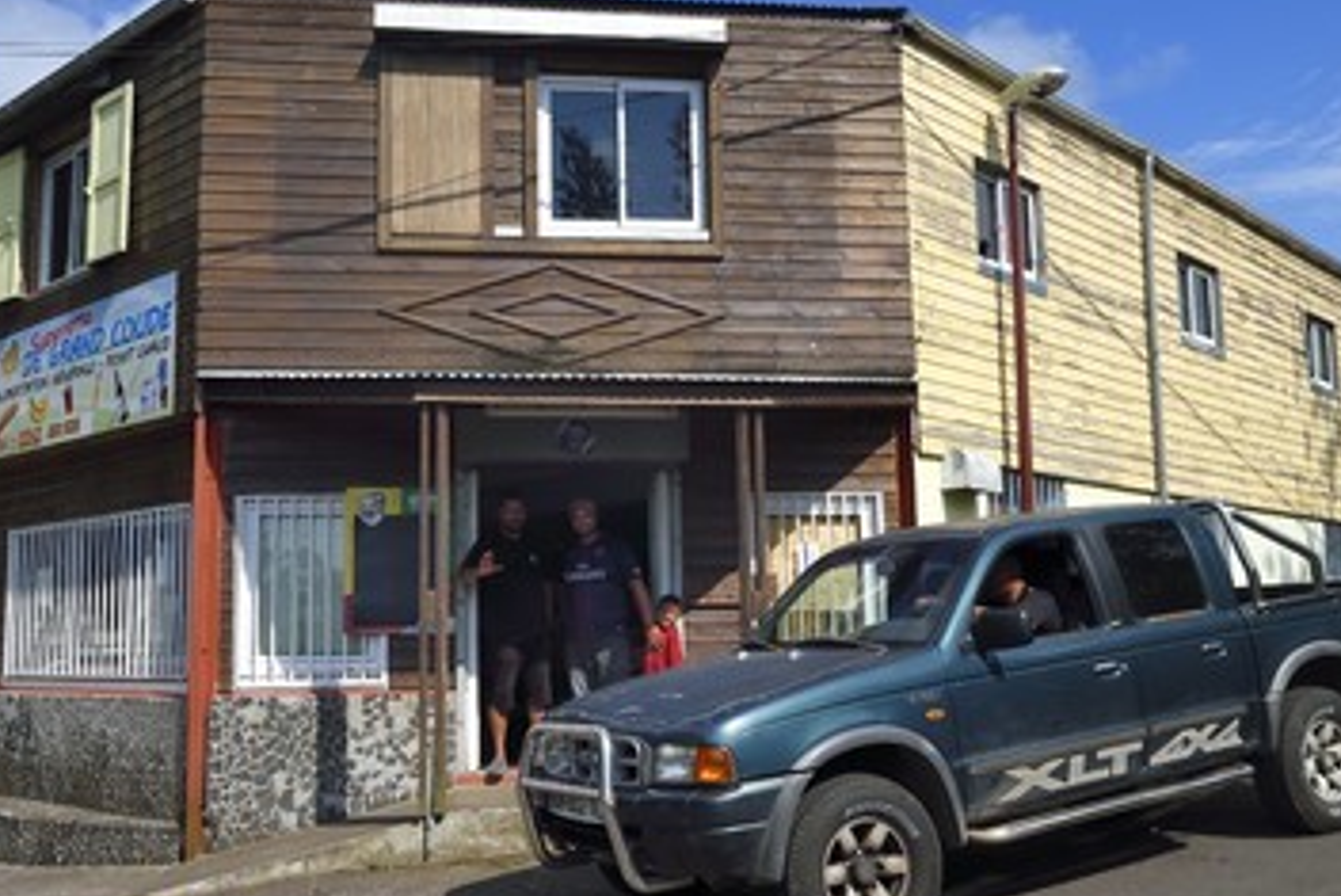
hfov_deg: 51.8
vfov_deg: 36.0
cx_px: 629
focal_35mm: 37
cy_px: 454
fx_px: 1379
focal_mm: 31
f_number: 13
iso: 200
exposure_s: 1/400
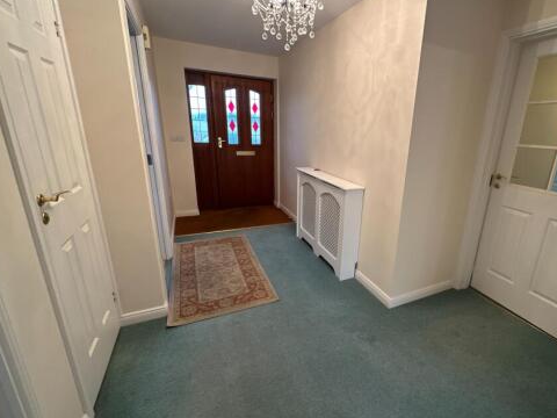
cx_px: 329
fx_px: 274
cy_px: 208
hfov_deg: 90.1
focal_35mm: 17
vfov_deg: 74.7
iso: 160
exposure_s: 1/50
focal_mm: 2.22
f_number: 2.2
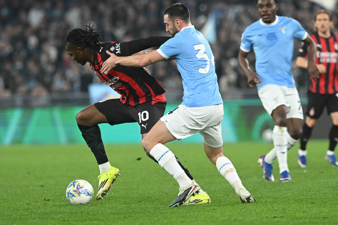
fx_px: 2816
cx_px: 169
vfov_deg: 4.6
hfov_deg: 6.9
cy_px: 112
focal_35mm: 300
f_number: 4.5
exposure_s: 1/1000
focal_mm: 300
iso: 2500
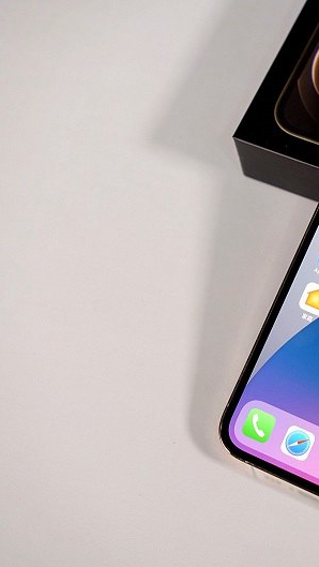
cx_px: 393
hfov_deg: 12.4
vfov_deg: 22.4
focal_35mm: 95
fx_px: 1427
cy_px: 285
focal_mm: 60
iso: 400
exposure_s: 1/100
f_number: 5.6
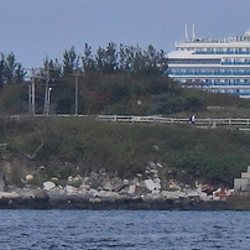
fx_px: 10973
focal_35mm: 1343
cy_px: 120
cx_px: 464
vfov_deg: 1.3
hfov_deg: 1.3
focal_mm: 42.8
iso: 100
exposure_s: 1/1600
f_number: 4.5
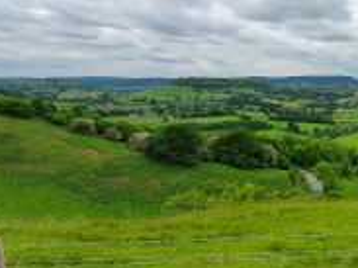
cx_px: 428
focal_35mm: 32
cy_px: 110
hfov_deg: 40.3
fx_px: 331
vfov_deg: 43.9
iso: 50
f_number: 2.2
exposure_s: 1/936
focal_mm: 1.8
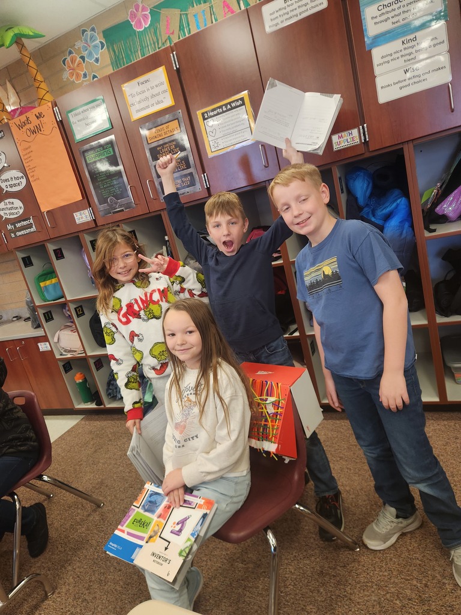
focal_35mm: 23
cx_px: 230
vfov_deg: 73.9
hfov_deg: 58.9
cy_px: 308
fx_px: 408
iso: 200
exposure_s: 1/120
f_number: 1.8
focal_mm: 5.4
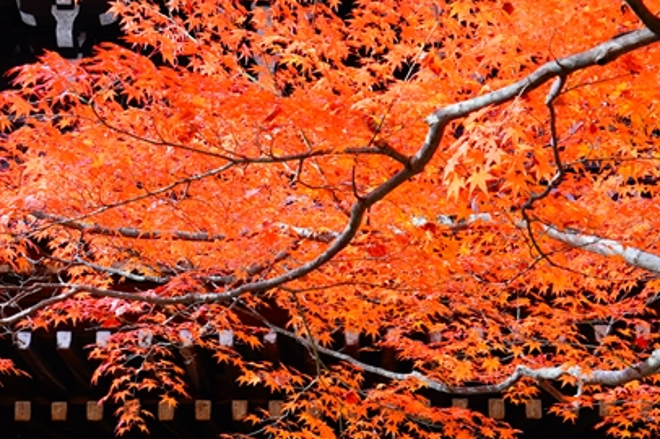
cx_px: 280
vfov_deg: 19.1
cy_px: 293
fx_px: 1301
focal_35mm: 71
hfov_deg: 28.4
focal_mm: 24
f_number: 4.5
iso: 100
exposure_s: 1/90
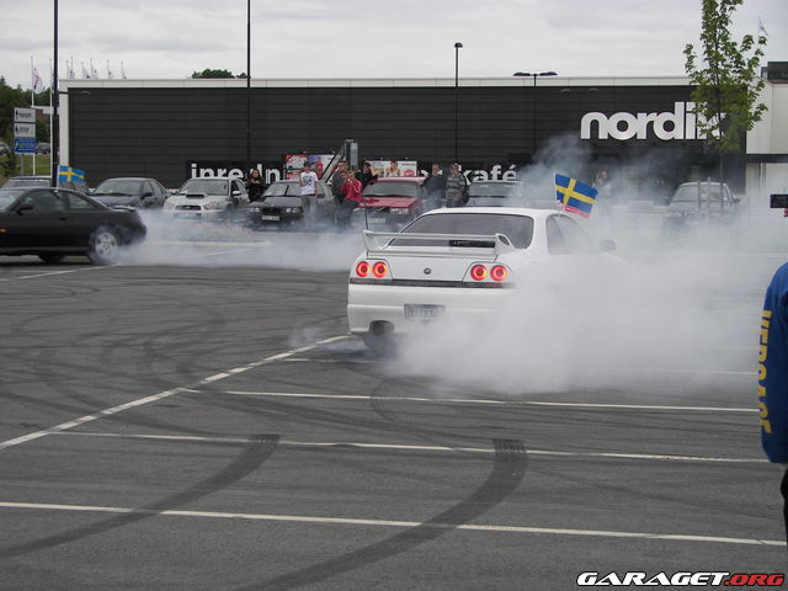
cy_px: 296
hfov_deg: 21.8
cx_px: 394
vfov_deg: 16.4
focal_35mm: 90
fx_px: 2049
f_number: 2.8
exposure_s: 1/100
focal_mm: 14.9
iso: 64
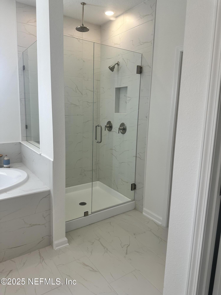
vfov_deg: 71.6
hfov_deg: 56.8
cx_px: 110
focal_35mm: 24
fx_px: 204
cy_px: 148
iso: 64
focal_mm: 6.86
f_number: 1.78
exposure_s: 1/148
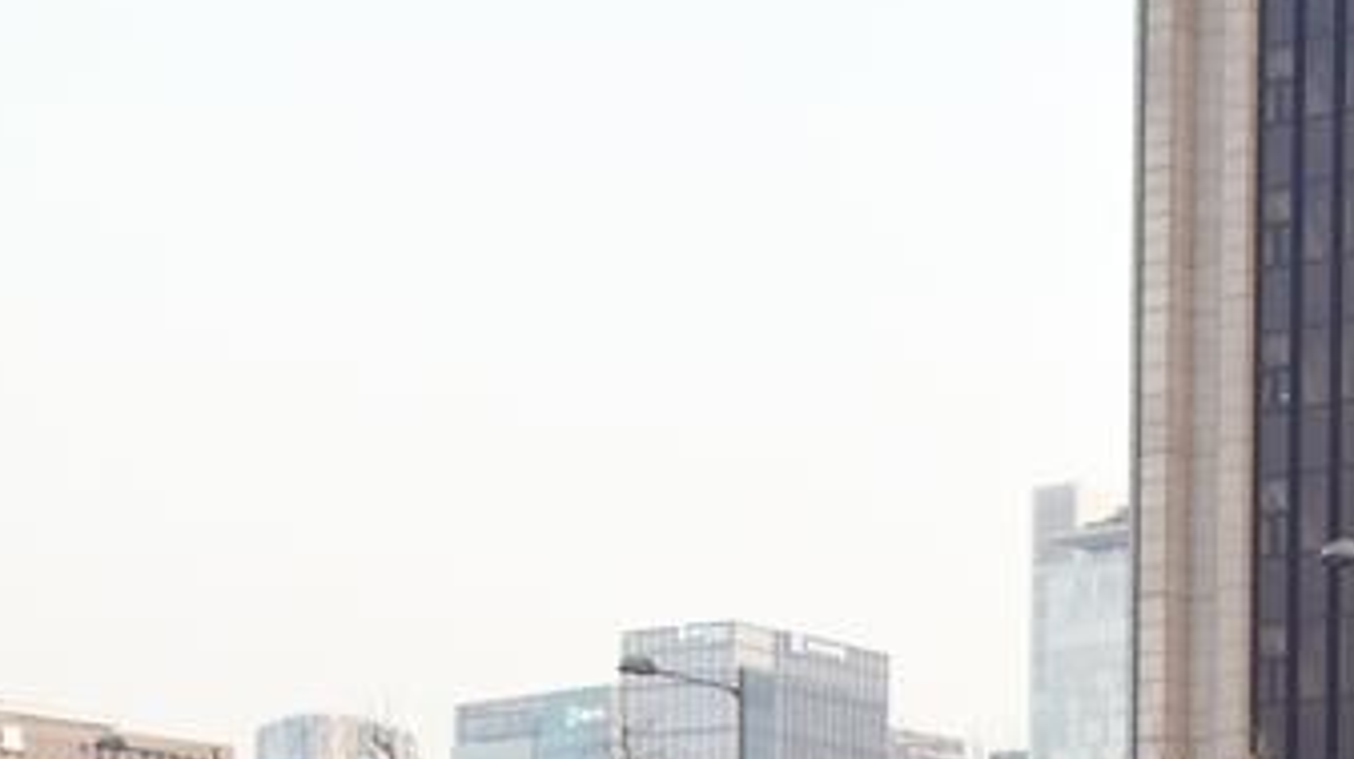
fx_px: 3085
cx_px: 1708
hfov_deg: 22.4
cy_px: 1283
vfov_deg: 12.9
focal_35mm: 86
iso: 320
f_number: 6.3
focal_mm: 18
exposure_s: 1/400
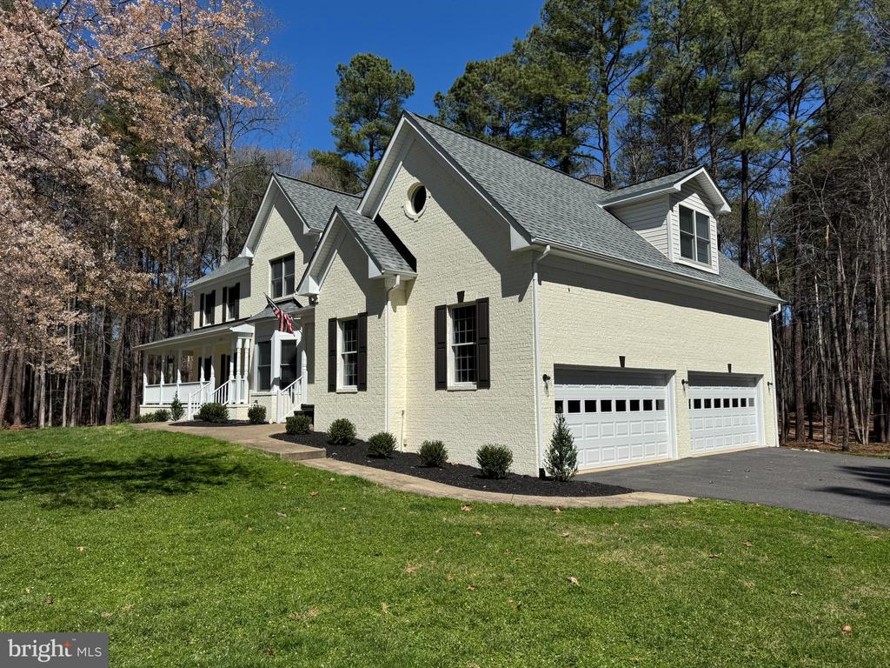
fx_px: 617
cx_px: 445
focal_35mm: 24
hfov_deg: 71.6
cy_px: 334
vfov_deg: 56.8
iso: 80
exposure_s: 1/7937
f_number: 1.78
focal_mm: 6.76
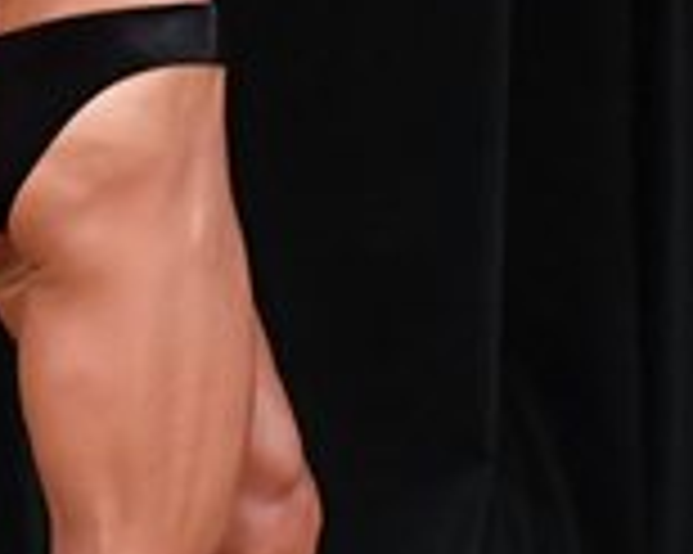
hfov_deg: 1.4
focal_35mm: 1349
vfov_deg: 1.1
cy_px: 95
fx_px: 27651
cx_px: 92
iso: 5000
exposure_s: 1/400
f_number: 5.6
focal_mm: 190
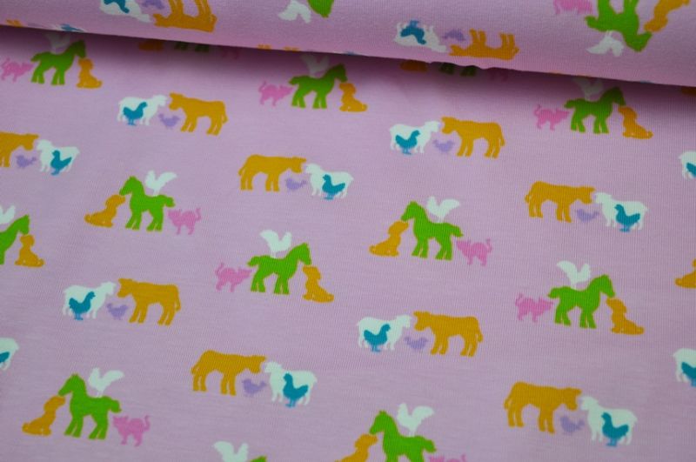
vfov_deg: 22.6
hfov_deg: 33.4
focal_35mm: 60
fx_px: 1158
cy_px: 231
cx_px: 348
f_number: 5.6
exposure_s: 1/125
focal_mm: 40
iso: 360
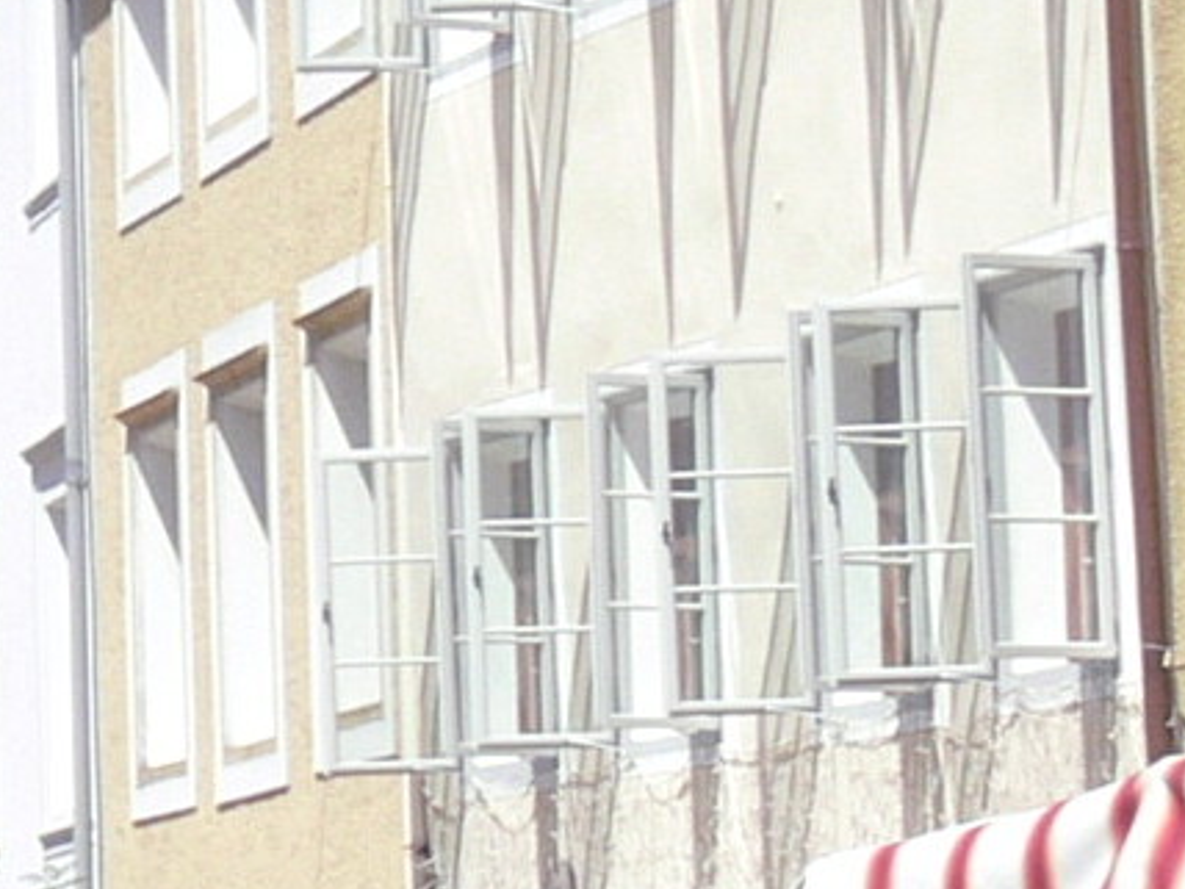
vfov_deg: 6.9
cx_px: -1514
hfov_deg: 8.5
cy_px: 338
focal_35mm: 214
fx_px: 7326
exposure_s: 1/250
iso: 80
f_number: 5.6
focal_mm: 8.1
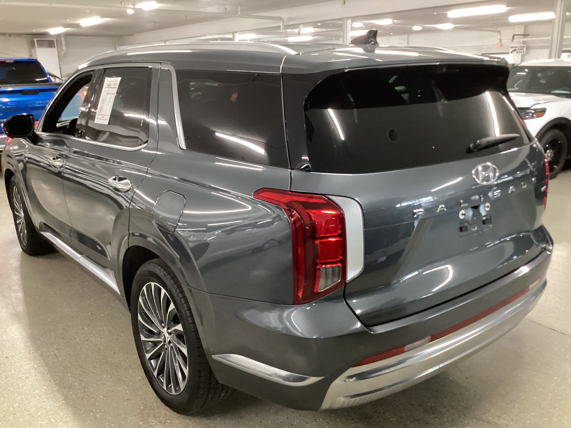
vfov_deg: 45.4
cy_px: 214
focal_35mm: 31
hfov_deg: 58.4
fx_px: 511
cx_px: 286
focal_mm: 3.3
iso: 400
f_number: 2.4
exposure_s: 1/40
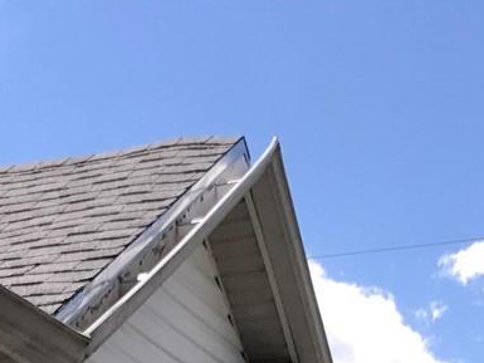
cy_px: 907
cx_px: -38
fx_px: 2084
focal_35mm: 149
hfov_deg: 13.0
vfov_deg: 8.9
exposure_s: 1/2591
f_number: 1.8
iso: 20
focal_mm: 3.99
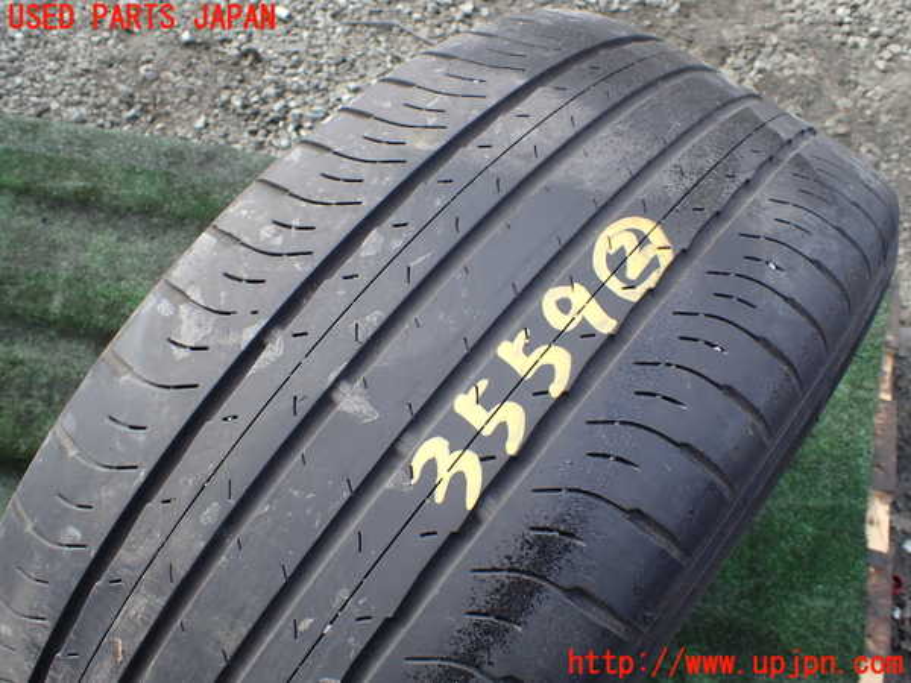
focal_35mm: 30
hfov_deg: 60.0
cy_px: 342
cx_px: 456
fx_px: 790
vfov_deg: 46.8
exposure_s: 1/200
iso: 100
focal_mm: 5.4
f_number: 3.2
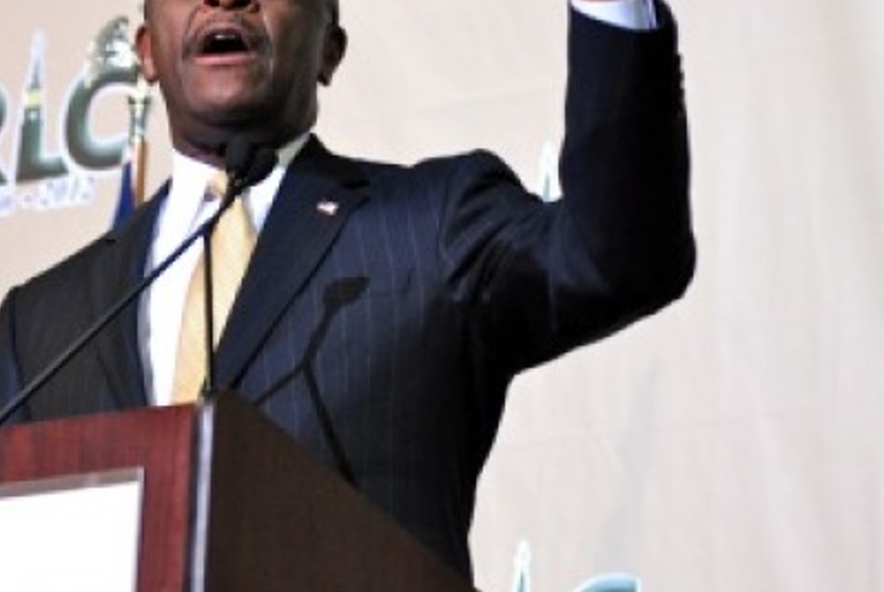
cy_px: 296
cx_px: 106
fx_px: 6441
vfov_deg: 5.3
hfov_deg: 7.8
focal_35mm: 262
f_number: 4.5
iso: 400
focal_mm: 82
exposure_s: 1/80
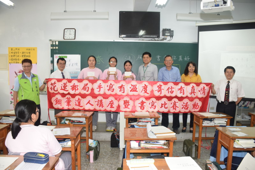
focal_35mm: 27
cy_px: 85
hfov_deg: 67.4
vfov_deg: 47.9
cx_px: 128
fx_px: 191
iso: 800
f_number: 5.6
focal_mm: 18
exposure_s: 1/125
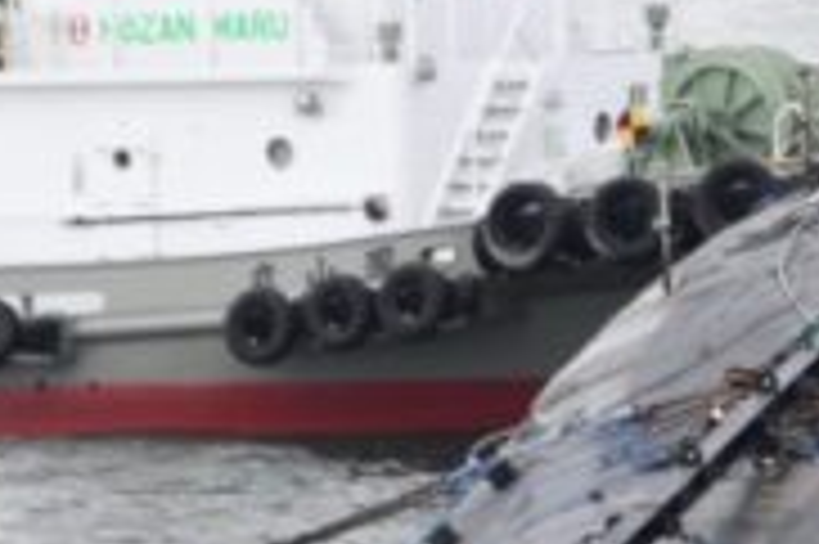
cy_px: 13
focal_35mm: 979
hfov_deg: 2.1
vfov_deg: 1.4
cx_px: 1238
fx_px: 22252
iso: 100
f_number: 5.6
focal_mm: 145
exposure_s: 1/250
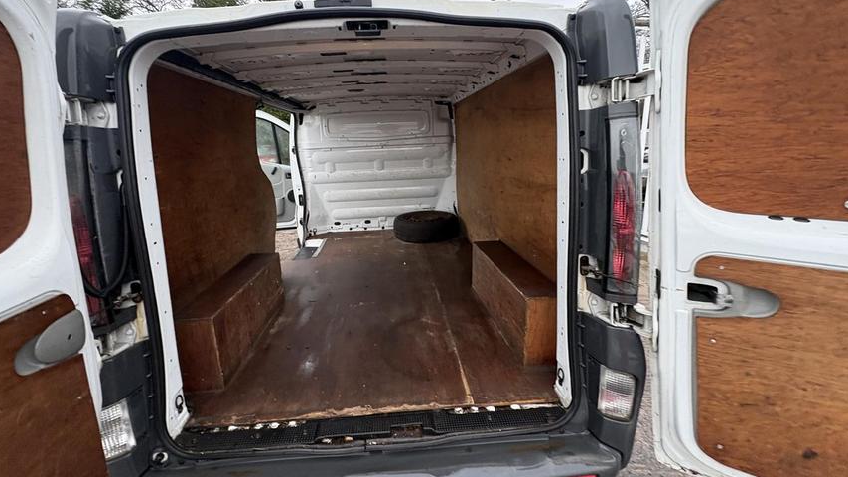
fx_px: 360
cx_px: 406
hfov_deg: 99.3
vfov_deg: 66.8
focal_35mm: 16
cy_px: 207
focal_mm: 2.22
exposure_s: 1/99
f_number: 2.2
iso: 200
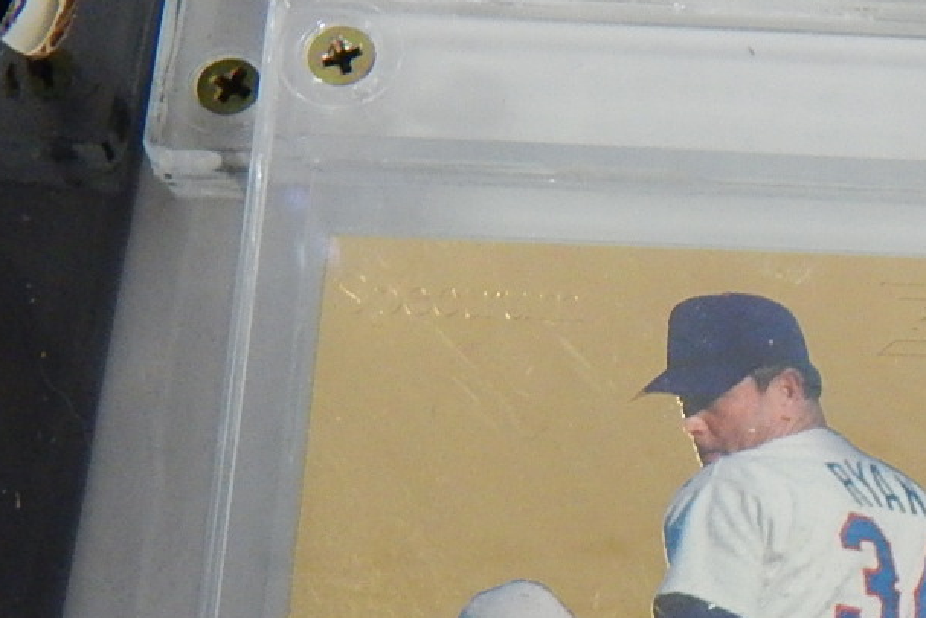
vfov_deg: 15.5
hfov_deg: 21.9
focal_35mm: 85
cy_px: 734
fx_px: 2187
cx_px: 1140
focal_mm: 5.6
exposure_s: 1/50
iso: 400
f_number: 3.2
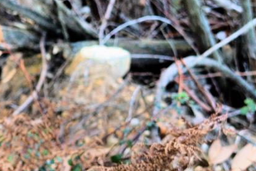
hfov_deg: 6.4
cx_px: 66
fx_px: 2290
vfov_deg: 4.3
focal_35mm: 322
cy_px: 75
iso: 400
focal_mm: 55
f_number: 5
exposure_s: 1/100
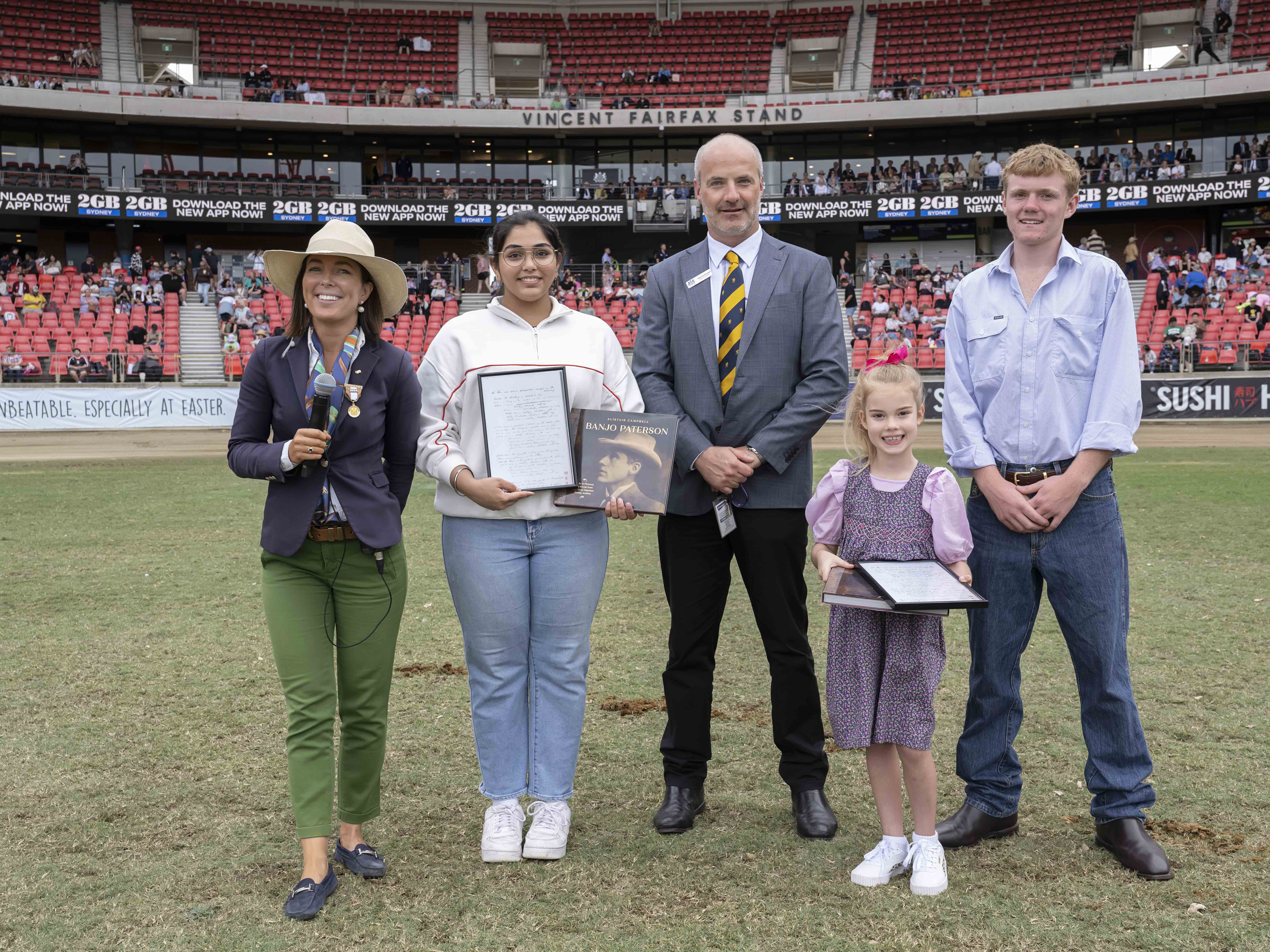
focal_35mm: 37
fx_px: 1341
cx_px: 666
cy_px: 473
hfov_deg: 50.7
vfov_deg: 39.1
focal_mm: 33.5
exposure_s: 1/320
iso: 640
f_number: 7.1
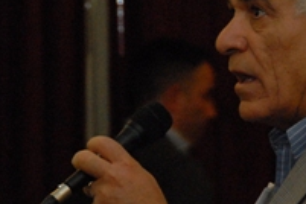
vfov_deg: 2.0
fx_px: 5746
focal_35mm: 676
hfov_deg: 3.1
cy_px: 183
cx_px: 201
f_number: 8
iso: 1250
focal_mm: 150
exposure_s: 1/60
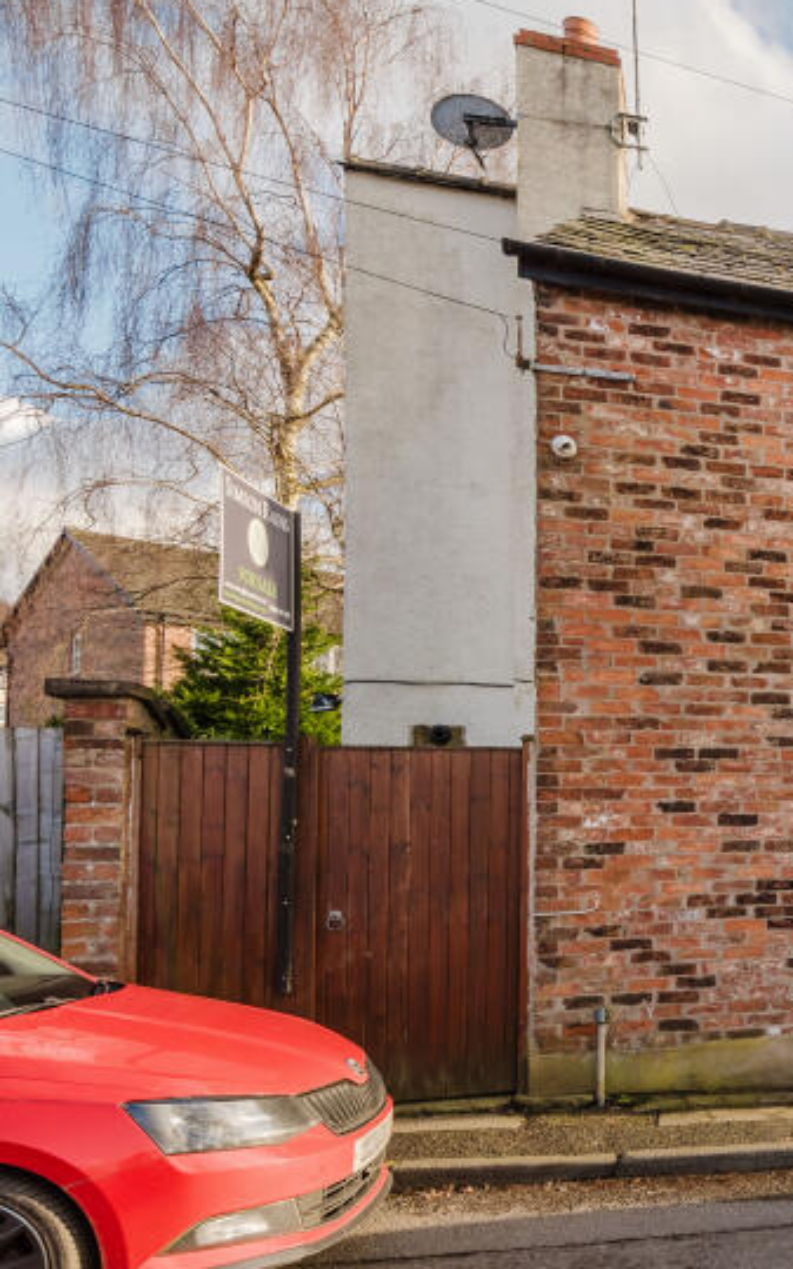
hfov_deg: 28.6
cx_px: 1148
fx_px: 1072
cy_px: 756
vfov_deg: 60.8
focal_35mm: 31
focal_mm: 16
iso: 160
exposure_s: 1/200
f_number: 8
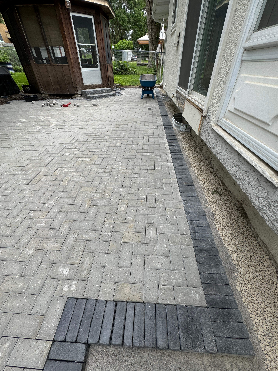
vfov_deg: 102.1
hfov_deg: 85.7
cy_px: 186
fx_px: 150
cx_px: 139
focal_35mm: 14
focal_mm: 2.22
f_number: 2.2
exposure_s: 1/340
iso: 40
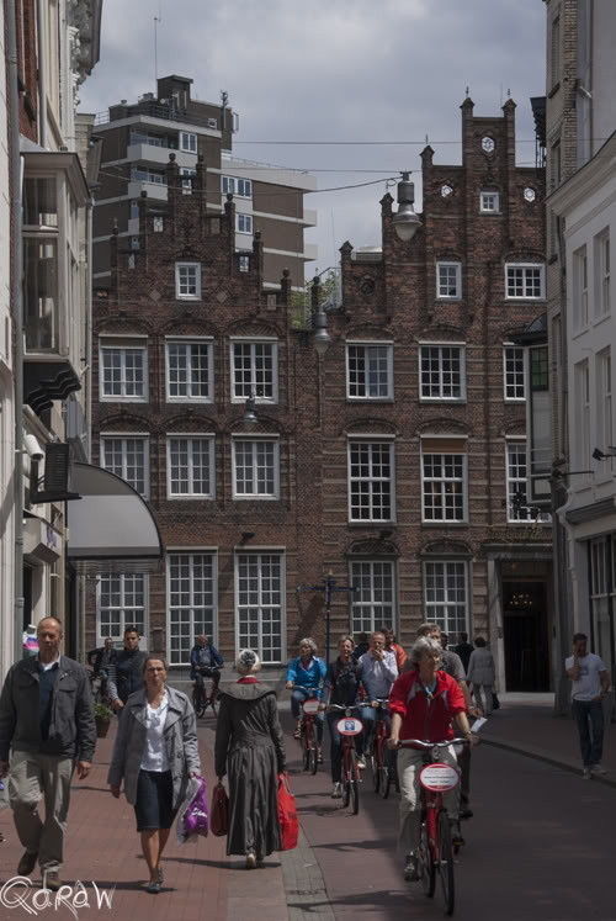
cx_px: 308
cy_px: 460
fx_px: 2111
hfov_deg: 16.6
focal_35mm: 82
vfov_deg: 24.6
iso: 100
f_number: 8
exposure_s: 1/200
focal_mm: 55
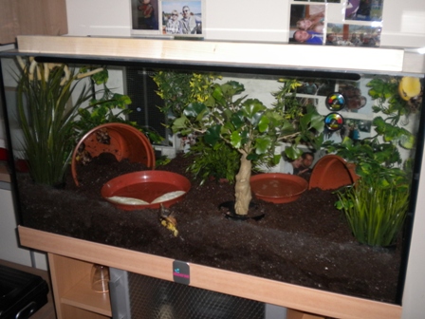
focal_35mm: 41
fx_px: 503
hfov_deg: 45.8
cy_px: 160
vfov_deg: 35.1
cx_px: 212
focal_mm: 7.4
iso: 200
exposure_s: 1/30
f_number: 3.5
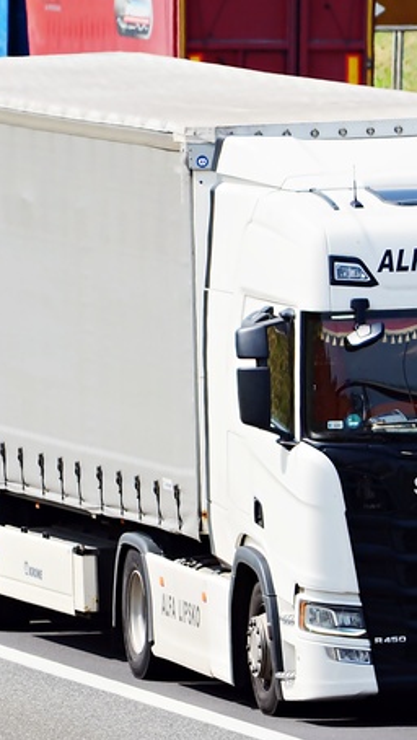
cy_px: 367
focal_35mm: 718
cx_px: 267
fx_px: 14088
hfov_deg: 1.7
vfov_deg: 3.0
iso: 200
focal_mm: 260
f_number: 8
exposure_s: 1/800
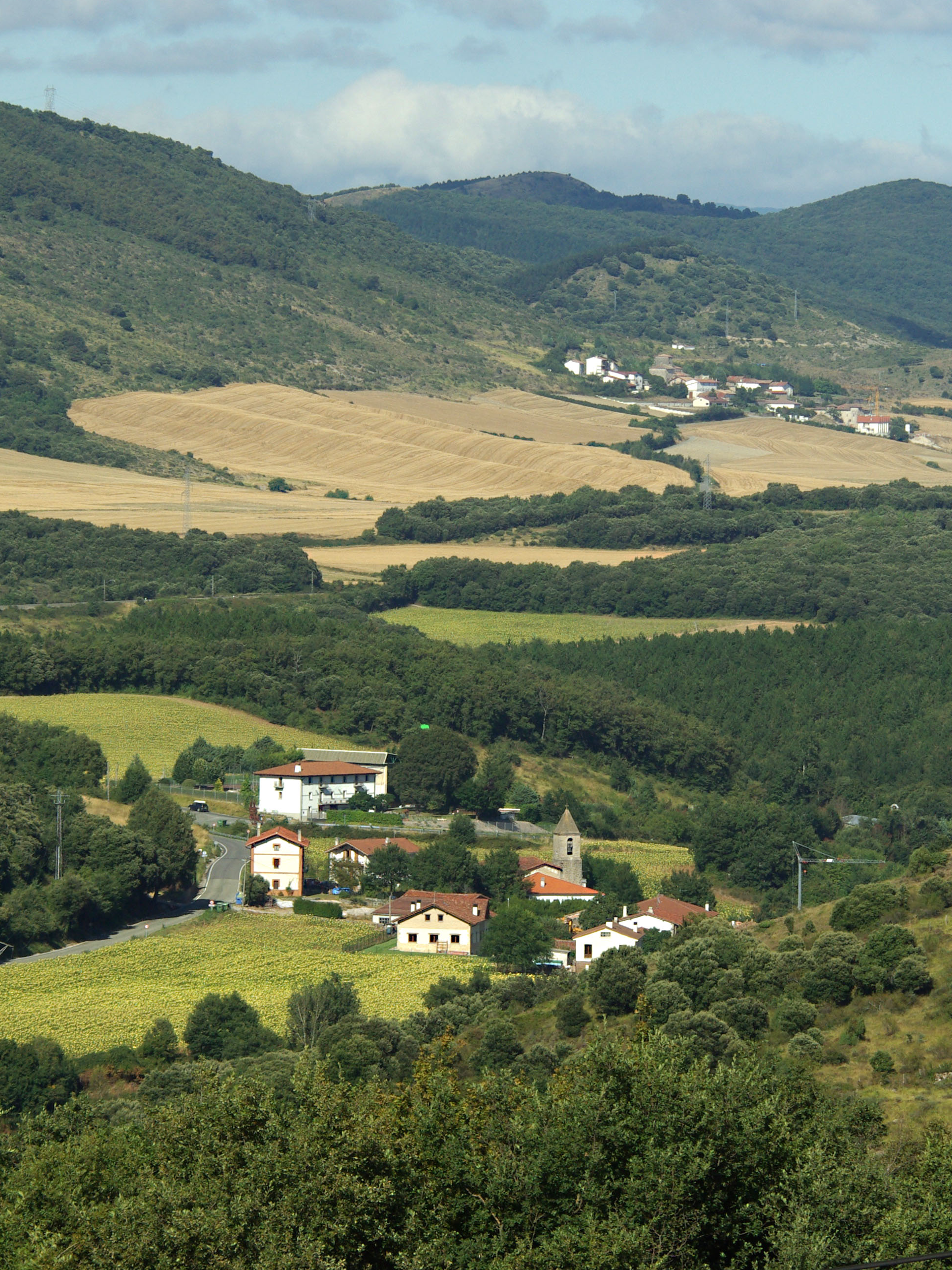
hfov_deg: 6.3
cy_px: 635
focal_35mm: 234
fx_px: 8583
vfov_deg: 8.5
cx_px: 522
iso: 200
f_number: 8
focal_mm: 108
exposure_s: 1/1000
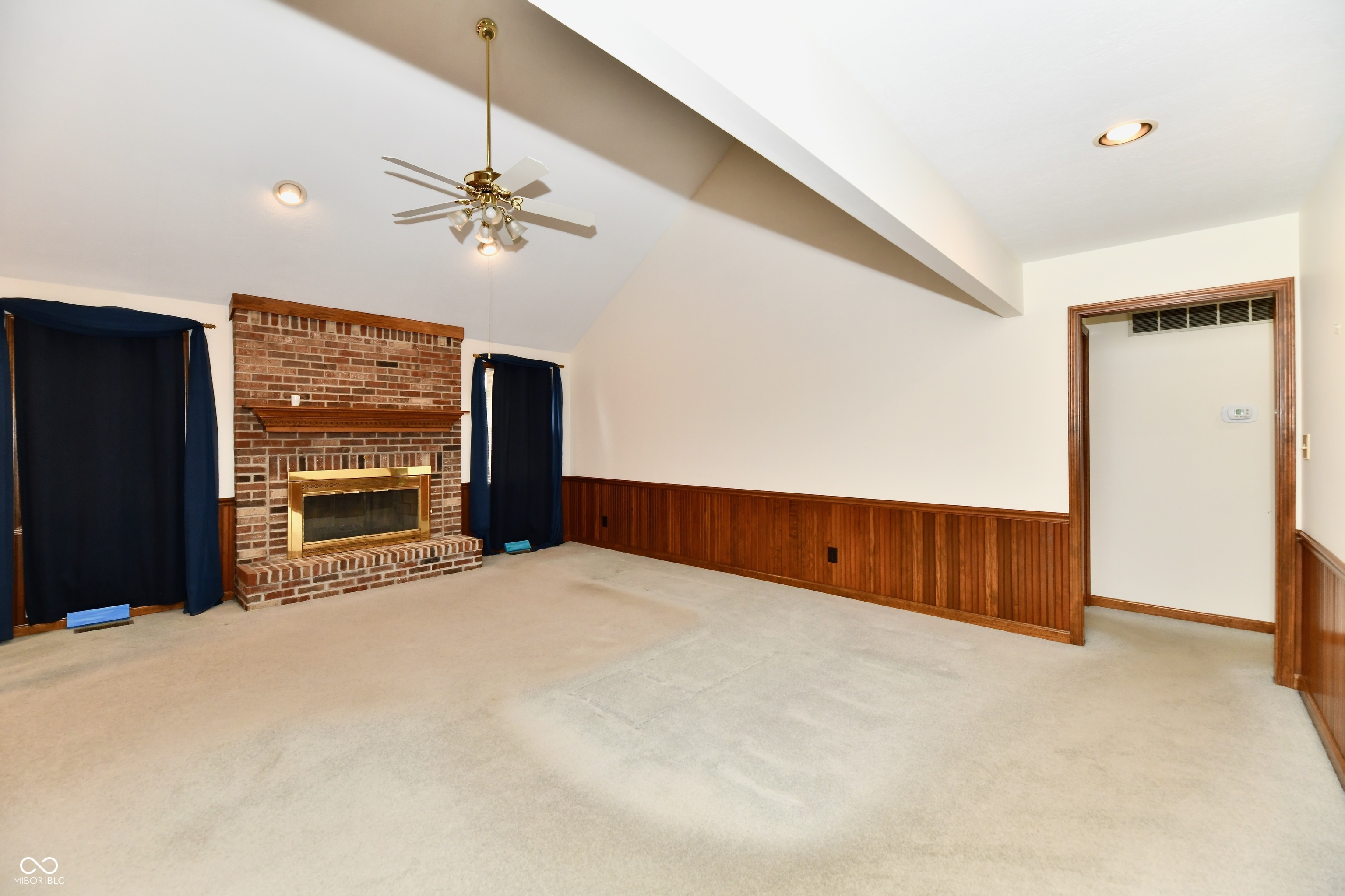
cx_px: 672
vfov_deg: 81.2
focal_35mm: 14
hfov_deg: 104.3
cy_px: 448
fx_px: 523
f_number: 6.3
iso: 640
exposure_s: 1/60
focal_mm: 14
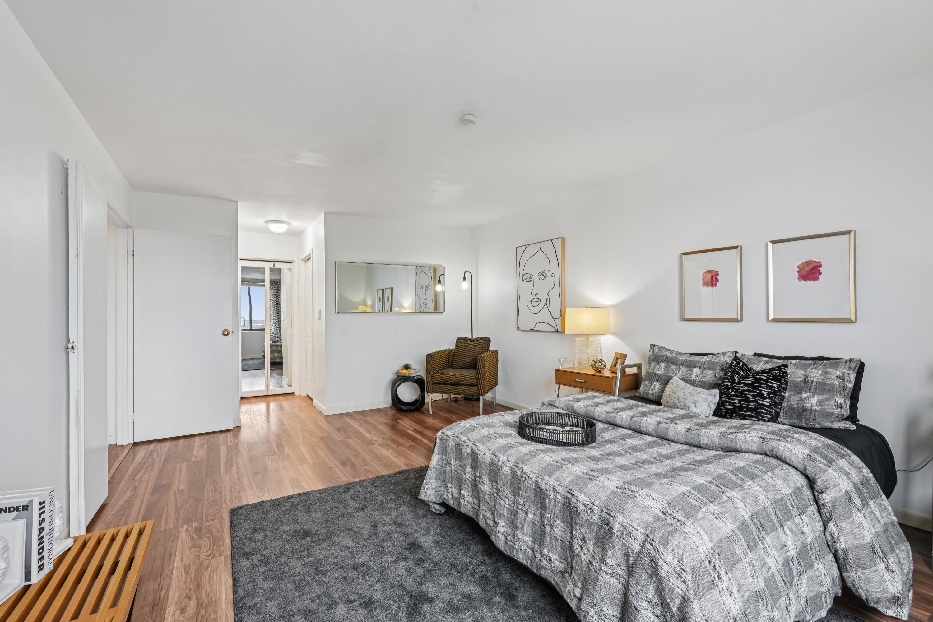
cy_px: 311
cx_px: 466
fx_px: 428
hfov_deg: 95.0
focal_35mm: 16
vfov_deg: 72.1
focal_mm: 16.5
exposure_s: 1/13
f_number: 10
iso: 400
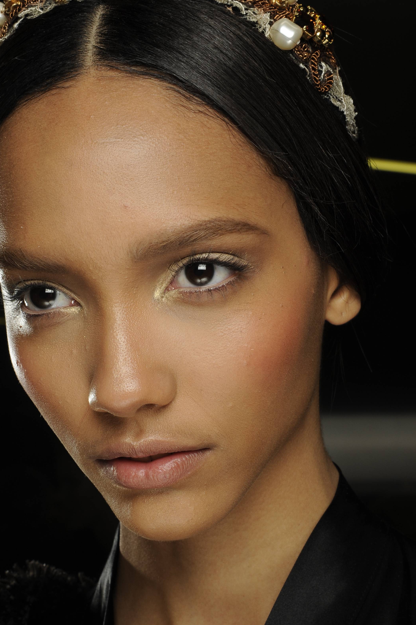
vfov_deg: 22.9
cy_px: 352
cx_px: 165
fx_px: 1545
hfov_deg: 15.3
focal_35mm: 89
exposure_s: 1/80
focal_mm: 66
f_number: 14
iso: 400
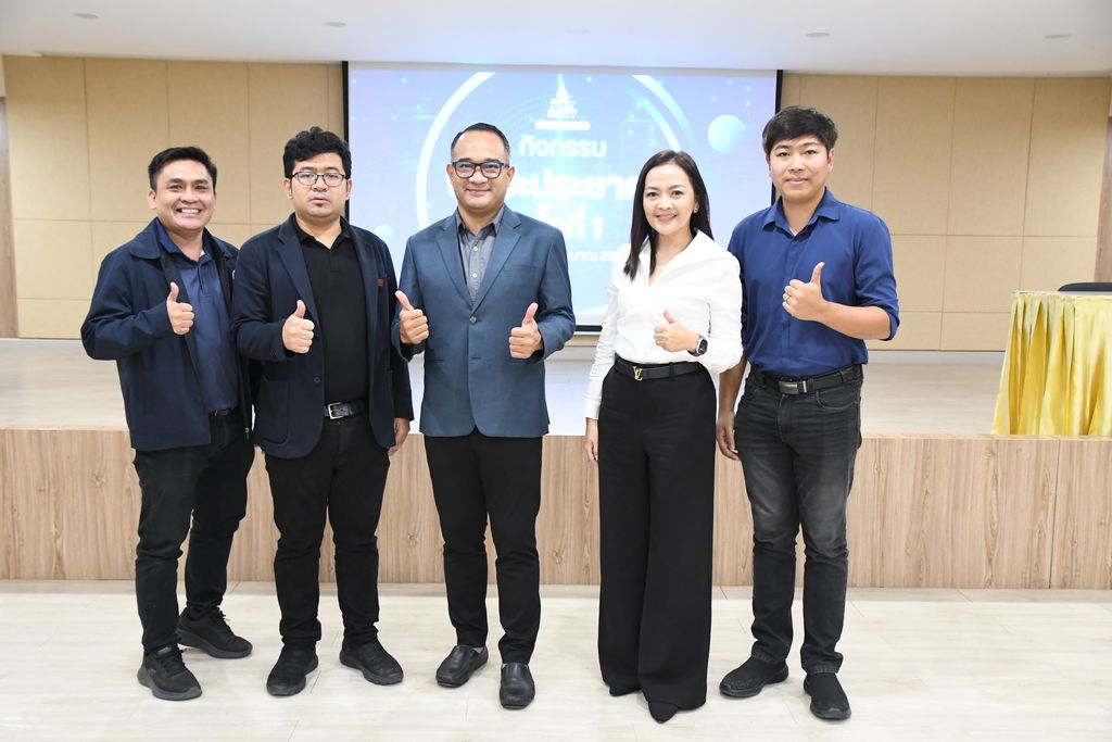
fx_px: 1112
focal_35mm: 36
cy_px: 371
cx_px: 556
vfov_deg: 36.9
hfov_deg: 53.1
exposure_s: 1/80
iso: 3200
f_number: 4.5
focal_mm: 24
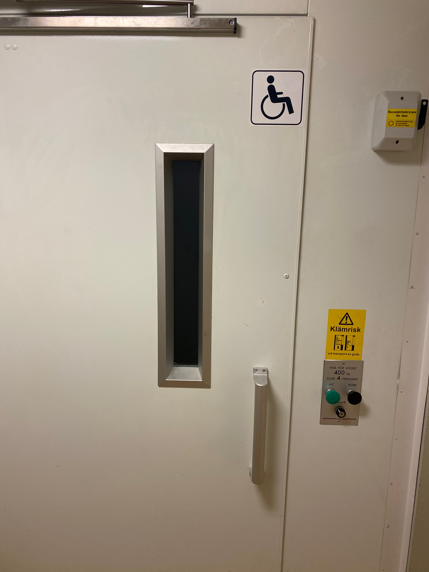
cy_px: 286
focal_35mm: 26
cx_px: 214
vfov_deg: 67.3
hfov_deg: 53.1
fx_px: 430
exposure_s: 1/50
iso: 80
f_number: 1.8
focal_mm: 4.25
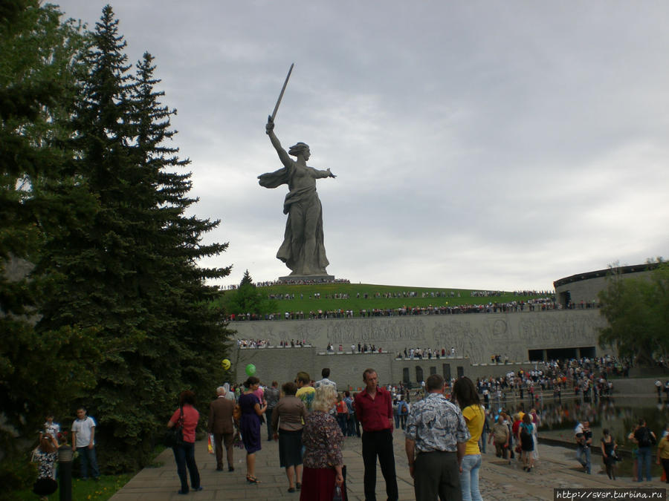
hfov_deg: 49.0
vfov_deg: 37.7
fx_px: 734
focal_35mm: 38
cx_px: 334
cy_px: 250
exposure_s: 1/250
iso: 50
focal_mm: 6.3
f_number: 4.4
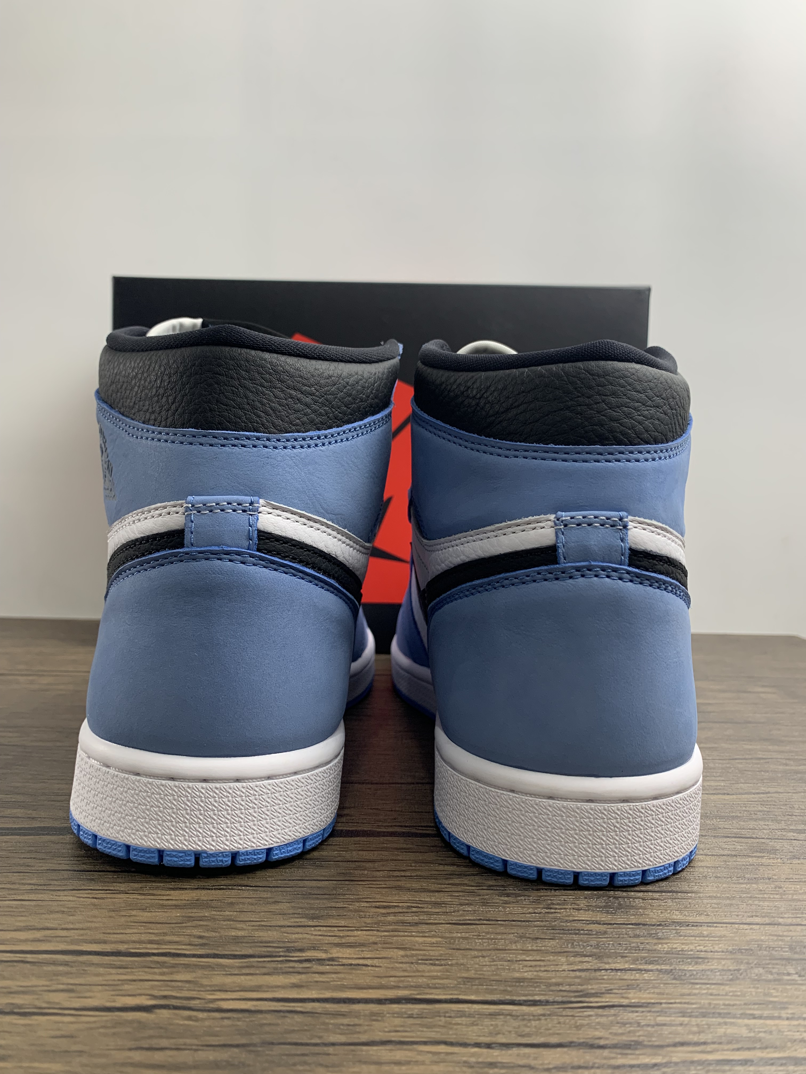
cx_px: 403
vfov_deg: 67.3
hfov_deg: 53.1
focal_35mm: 26
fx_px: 807
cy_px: 537
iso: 64
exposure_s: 1/121
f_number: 1.8
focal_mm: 4.25
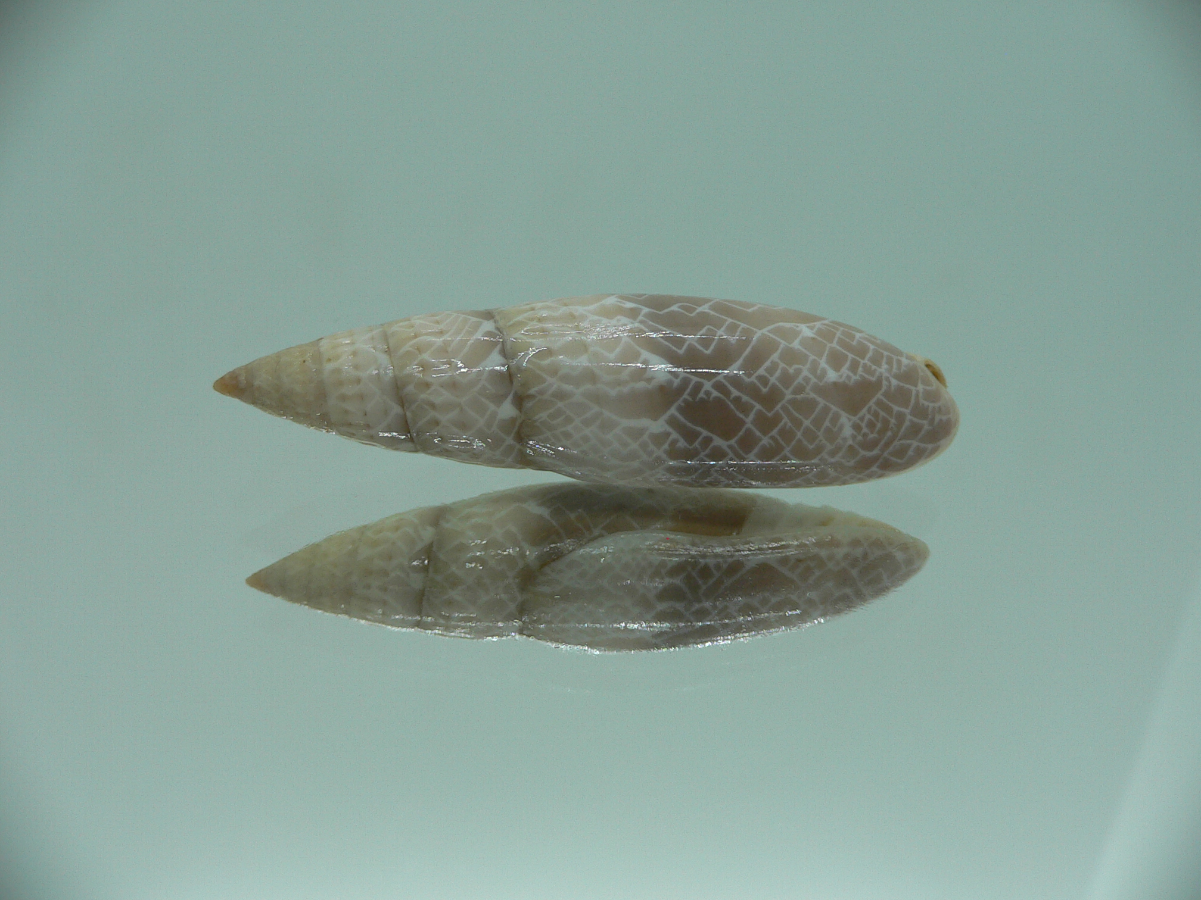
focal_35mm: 35
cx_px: 600
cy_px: 450
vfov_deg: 40.7
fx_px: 1214
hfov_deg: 52.6
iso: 80
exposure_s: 1/60
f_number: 2.8
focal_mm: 4.6
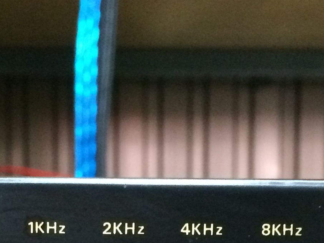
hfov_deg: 18.8
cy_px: 387
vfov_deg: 13.3
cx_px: 87
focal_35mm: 104
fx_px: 974
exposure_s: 1/17
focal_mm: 4.15
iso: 250
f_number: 2.2
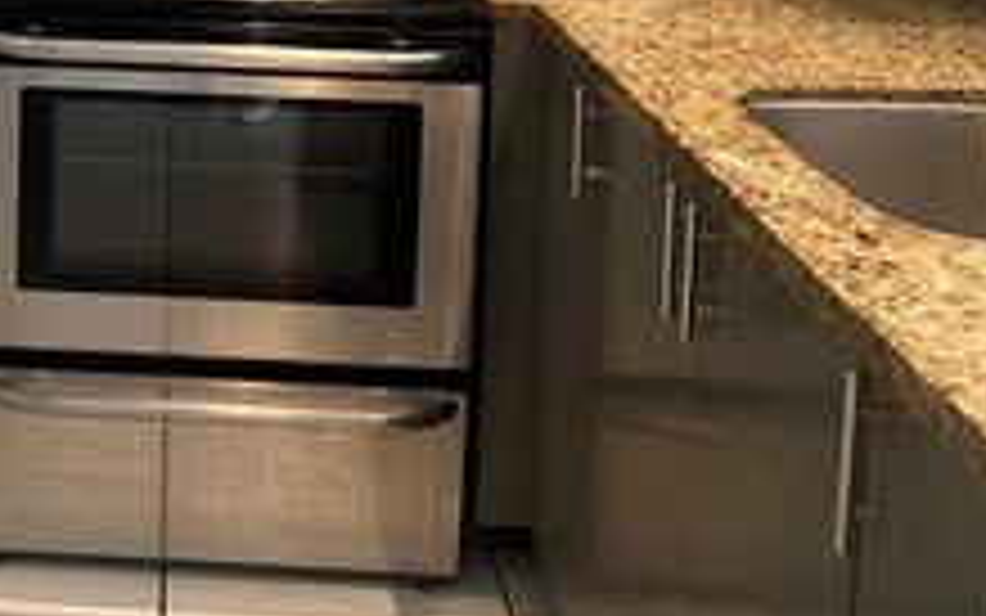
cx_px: 36
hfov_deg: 30.5
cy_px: -146
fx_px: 1693
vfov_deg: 19.3
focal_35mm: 63
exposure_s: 1/60
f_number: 1.5
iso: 160
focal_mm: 5.7
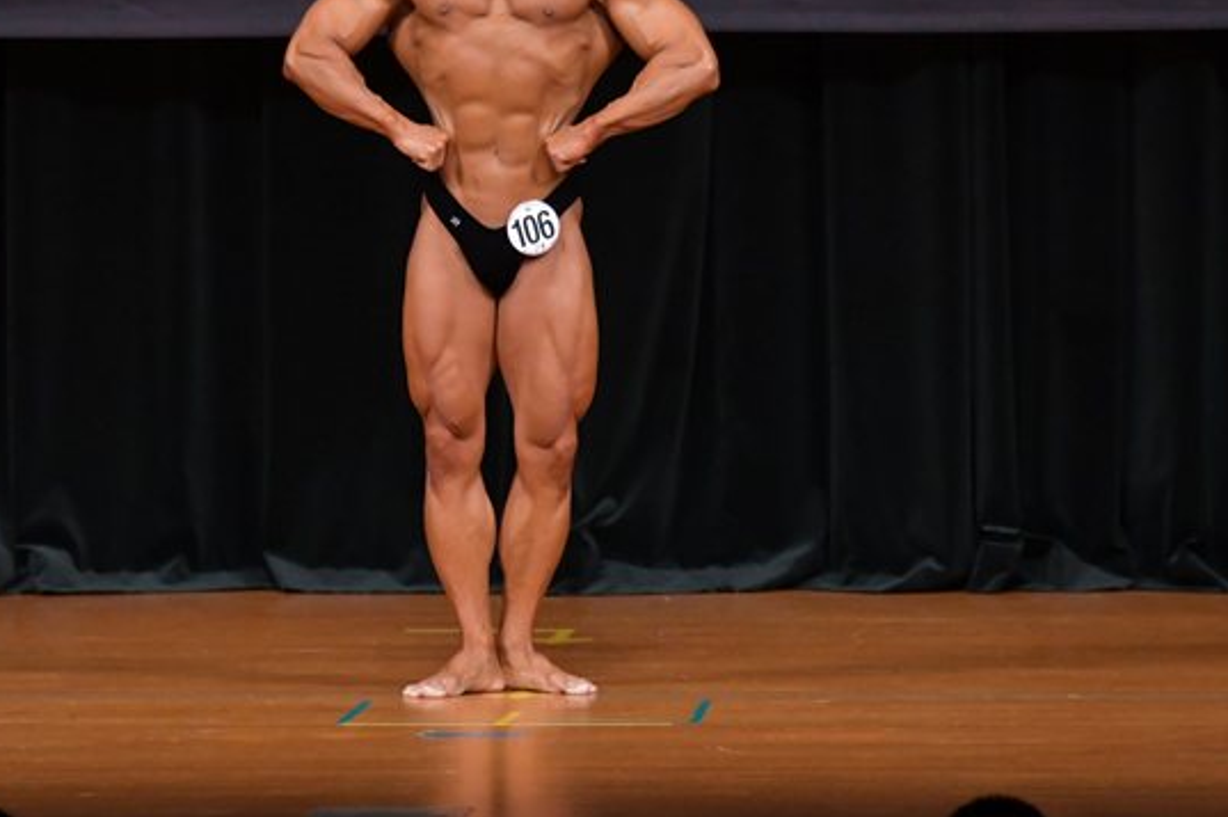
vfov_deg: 3.5
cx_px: 454
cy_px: 238
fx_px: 13291
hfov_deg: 5.3
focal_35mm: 390
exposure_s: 1/400
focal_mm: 180
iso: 4000
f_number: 5.6
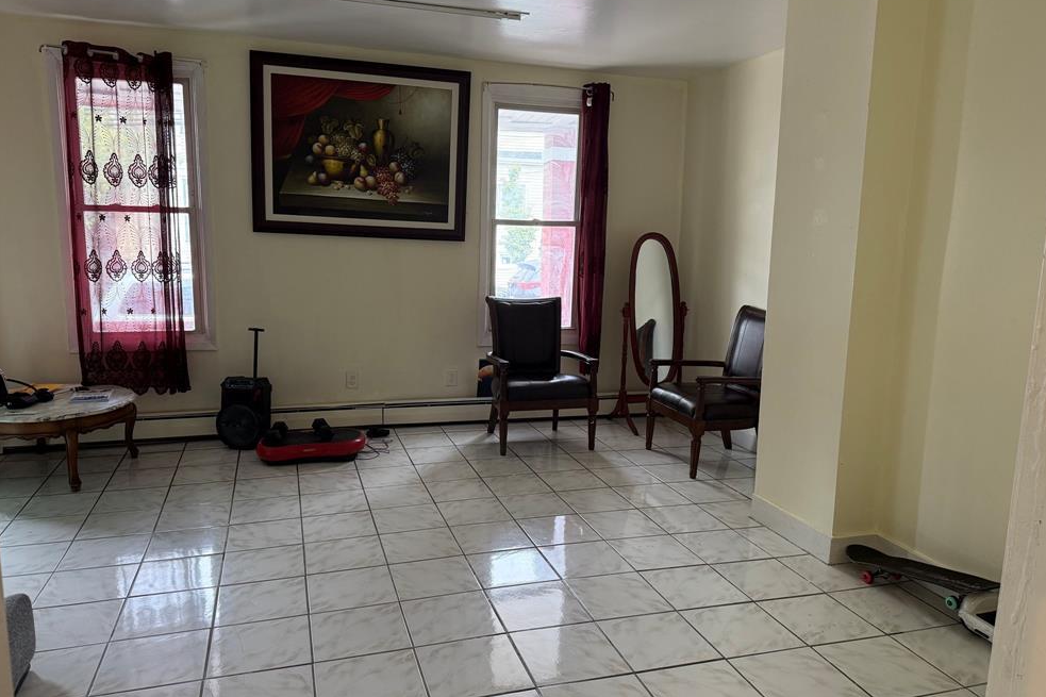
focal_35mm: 26
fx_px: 755
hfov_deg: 69.4
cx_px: 509
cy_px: 359
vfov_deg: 49.5
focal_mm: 6.76
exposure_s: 1/120
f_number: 1.78
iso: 250
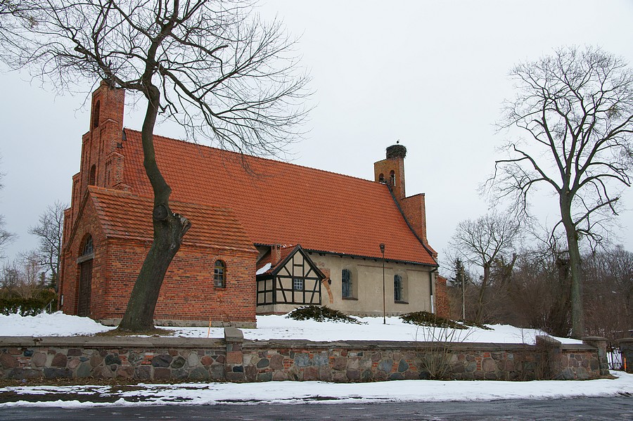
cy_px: 210
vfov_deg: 34.2
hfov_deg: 49.6
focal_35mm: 39
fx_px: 685
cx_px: 316
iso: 200
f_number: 9
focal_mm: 26
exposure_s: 1/500
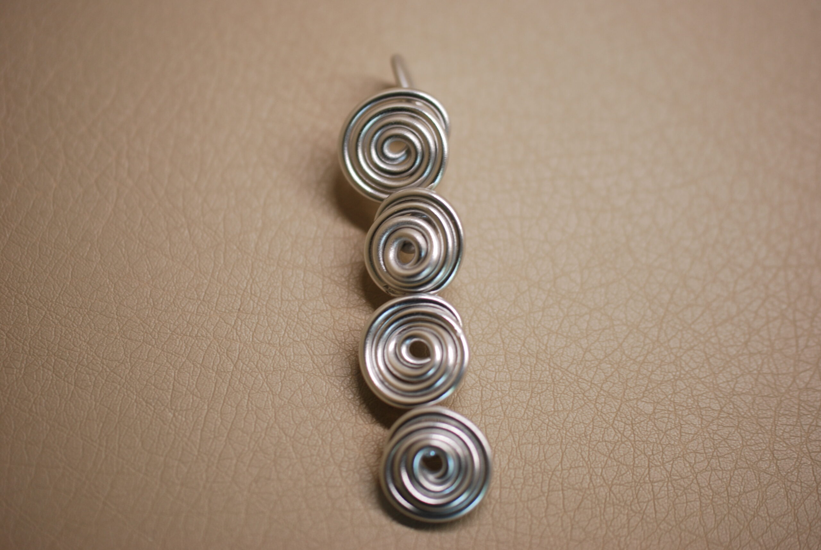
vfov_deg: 15.2
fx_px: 2055
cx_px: 410
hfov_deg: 22.6
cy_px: 275
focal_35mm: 90
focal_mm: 60
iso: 220
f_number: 2.8
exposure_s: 1/125
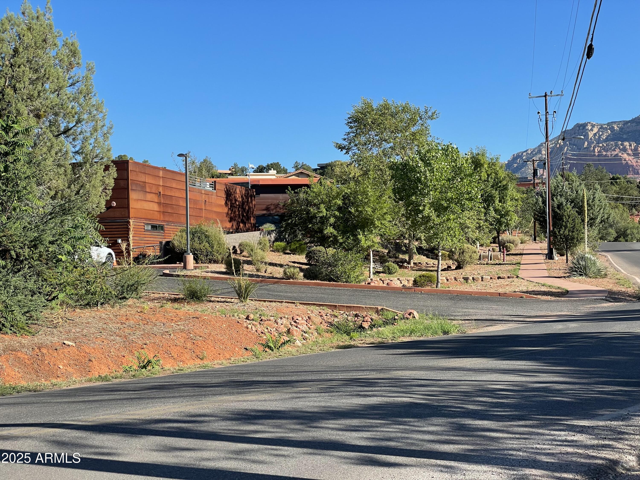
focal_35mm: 52
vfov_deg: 28.0
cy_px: 240
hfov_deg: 36.8
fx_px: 961
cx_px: 320
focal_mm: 6
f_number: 2
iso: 25
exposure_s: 1/940
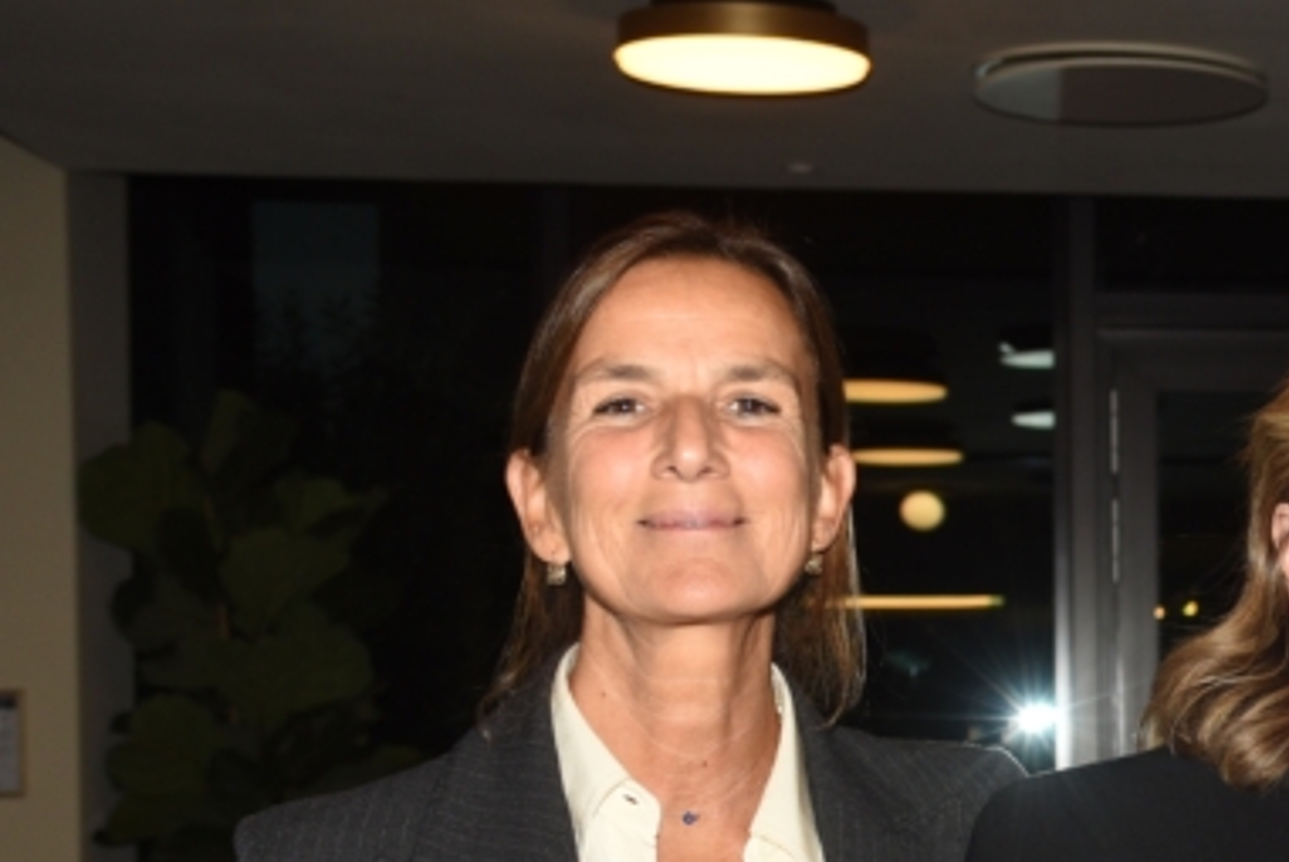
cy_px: 784
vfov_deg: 13.3
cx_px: 1725
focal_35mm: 102
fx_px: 3656
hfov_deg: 18.5
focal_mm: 38
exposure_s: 1/60
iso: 400
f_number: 5.6
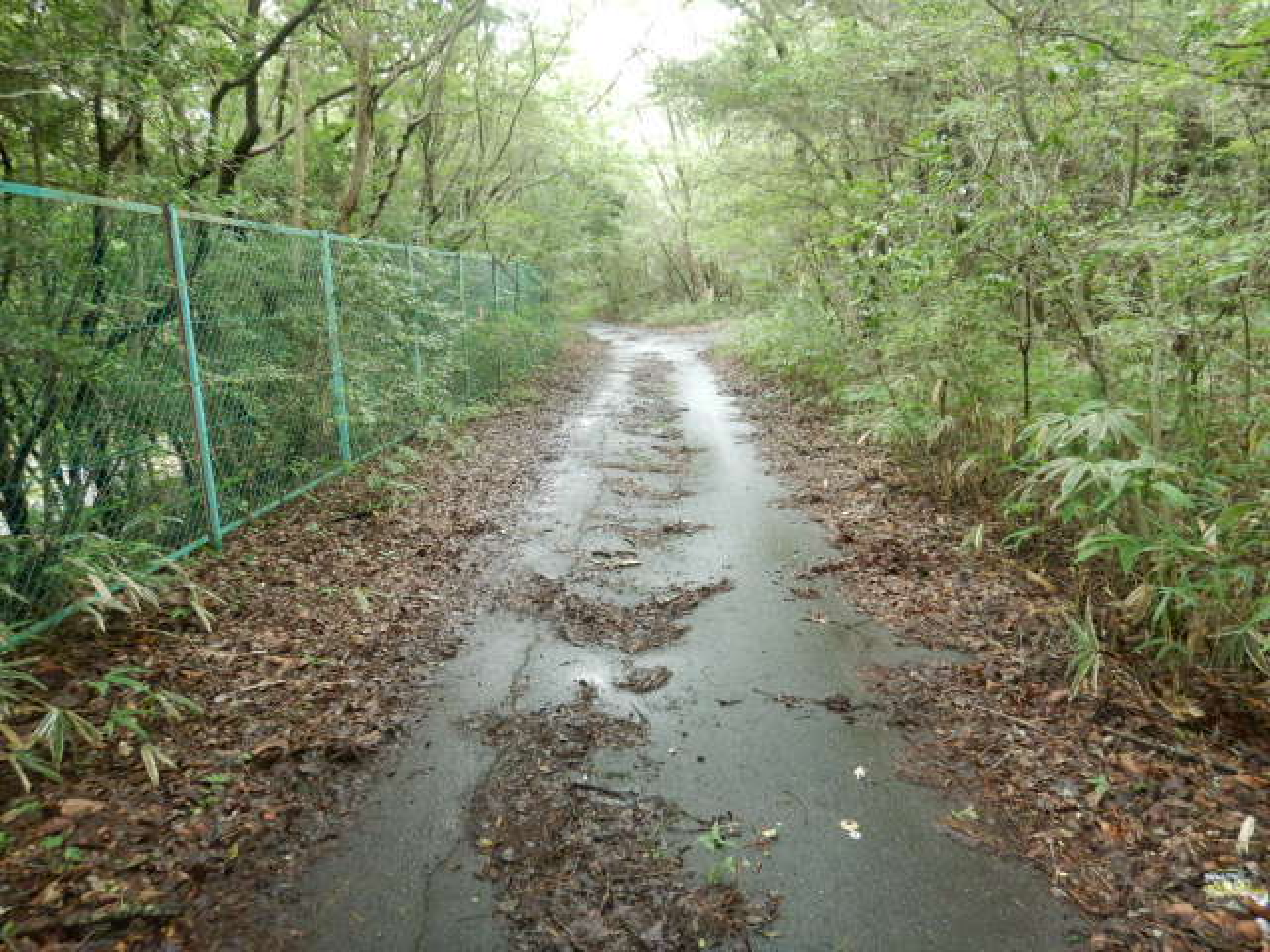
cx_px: 635
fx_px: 881
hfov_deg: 71.6
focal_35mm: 24
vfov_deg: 56.8
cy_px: 476
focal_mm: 4.3
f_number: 2.8
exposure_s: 1/50
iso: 400
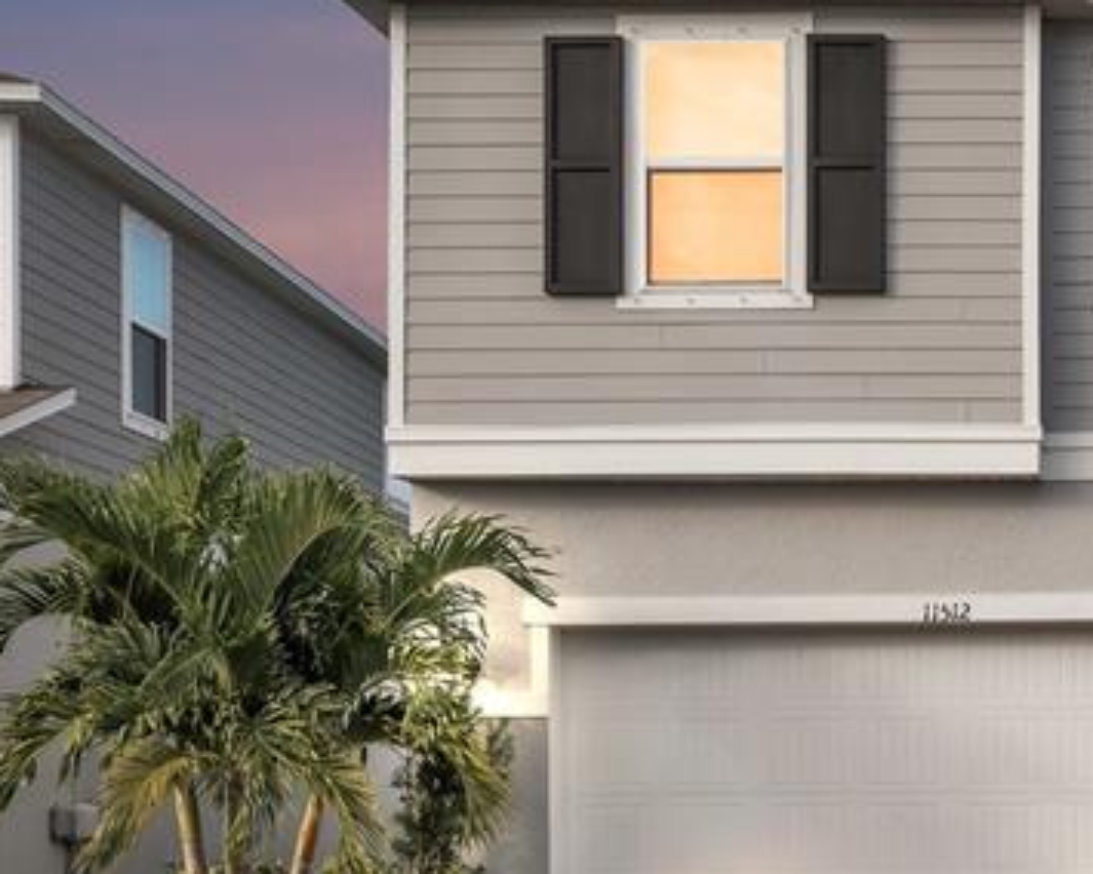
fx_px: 2361
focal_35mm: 73
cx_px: 1250
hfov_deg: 24.1
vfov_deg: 20.6
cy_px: 748
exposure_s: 1/500
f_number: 8
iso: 250
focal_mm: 27
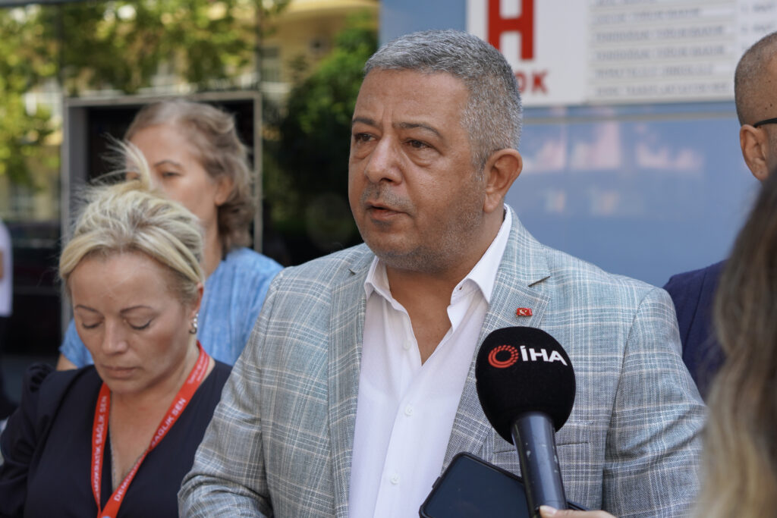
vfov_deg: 18.2
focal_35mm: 75
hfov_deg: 27.0
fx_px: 1619
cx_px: 388
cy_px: 259
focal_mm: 50
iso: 160
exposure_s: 1/160
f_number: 4
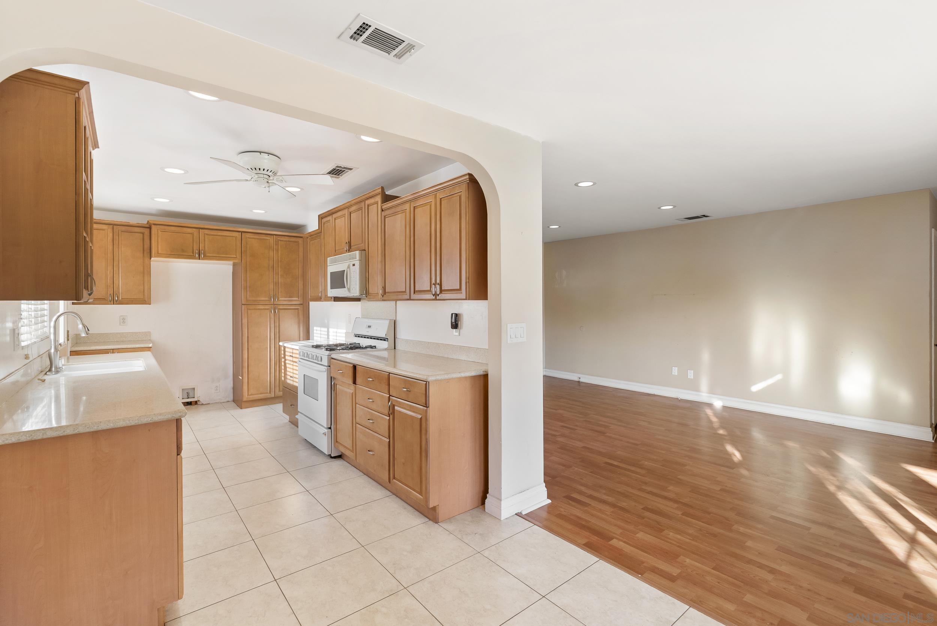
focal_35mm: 16
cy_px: 313
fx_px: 417
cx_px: 468
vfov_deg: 73.8
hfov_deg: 96.7
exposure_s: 1/10
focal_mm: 16
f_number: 8
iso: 500
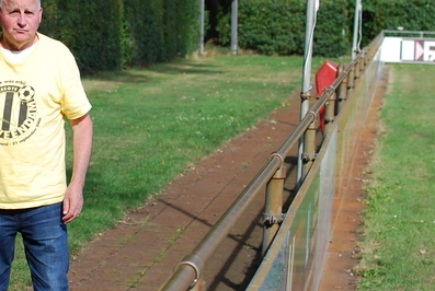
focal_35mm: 132
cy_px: 98
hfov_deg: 15.2
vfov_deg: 10.4
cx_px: -2
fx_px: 1600
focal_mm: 35
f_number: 3.5
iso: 200
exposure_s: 1/800
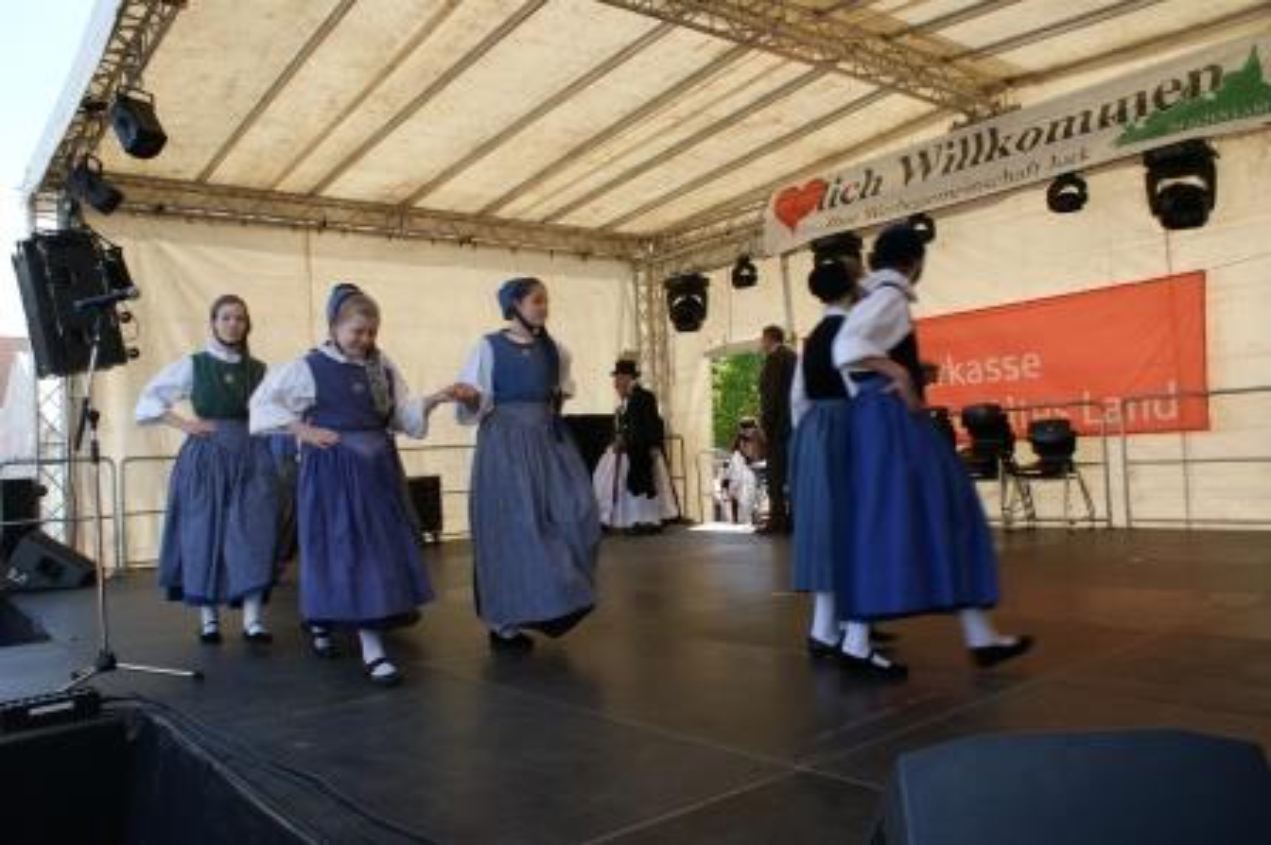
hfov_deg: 67.4
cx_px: 636
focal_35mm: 27
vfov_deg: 47.9
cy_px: 422
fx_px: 953
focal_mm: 18
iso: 100
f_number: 8
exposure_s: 1/80
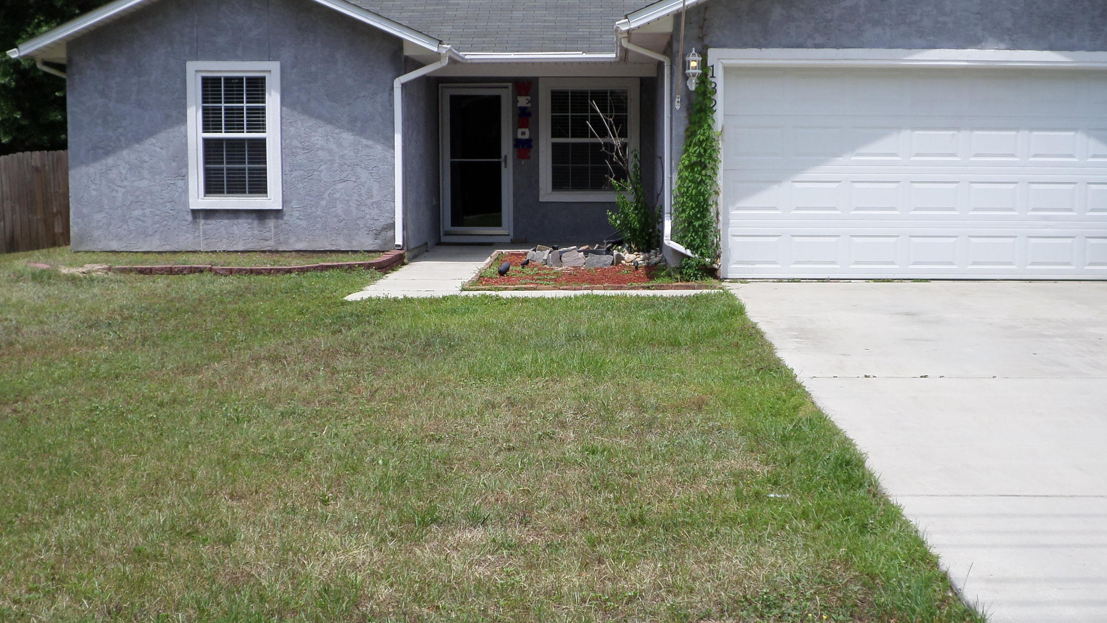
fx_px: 1703
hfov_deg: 36.0
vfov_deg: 20.7
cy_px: 363
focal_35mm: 58
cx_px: 592
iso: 80
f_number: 3.2
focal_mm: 7.8
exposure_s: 1/1000
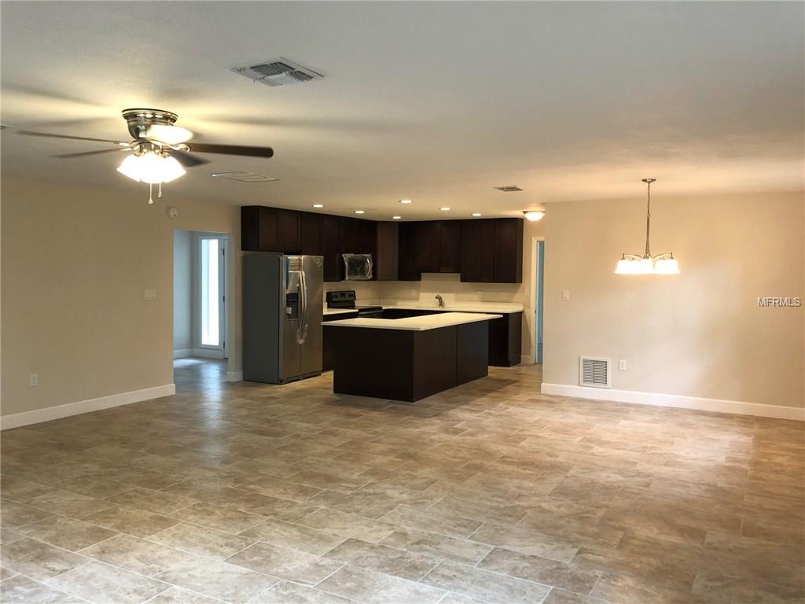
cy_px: 302
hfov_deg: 61.7
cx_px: 402
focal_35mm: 29
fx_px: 674
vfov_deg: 48.2
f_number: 1.8
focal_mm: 3.99
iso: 40
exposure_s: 1/24
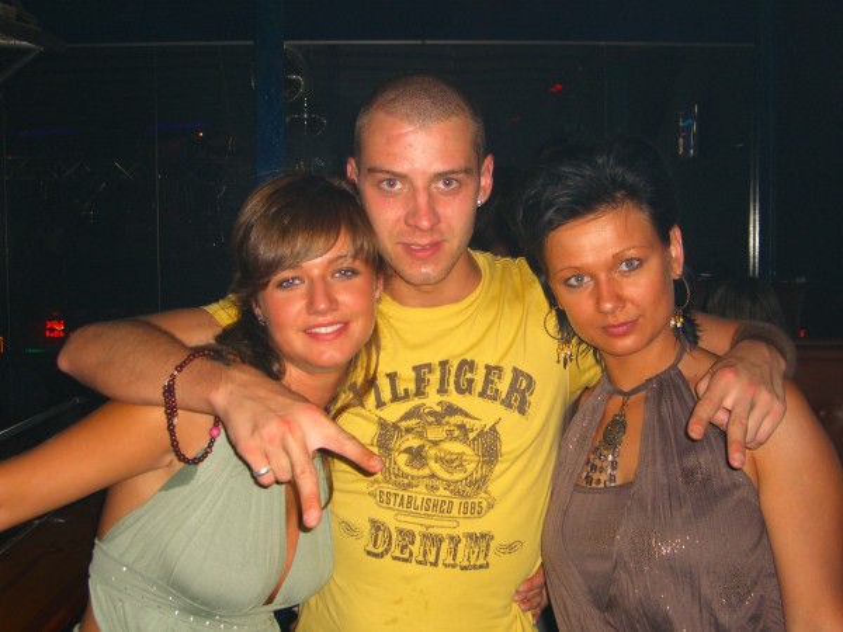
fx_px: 1120
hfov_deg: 41.2
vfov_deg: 31.5
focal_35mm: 46
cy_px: 316
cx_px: 422
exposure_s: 1/60
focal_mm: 9.5
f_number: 3.1
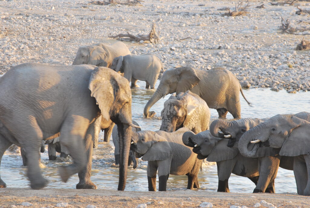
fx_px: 1577
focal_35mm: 183
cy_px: 104
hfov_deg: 11.2
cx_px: 155
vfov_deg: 7.5
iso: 125
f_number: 10
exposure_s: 1/30
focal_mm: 122
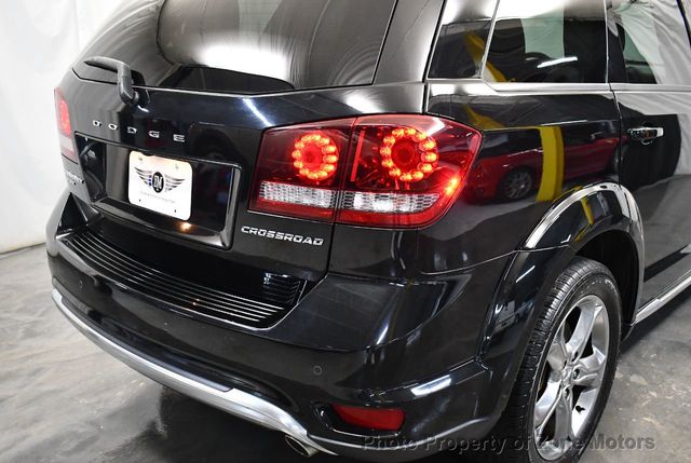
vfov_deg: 37.0
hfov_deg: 53.1
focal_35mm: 36
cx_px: 346
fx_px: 692
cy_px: 232
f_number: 3.5
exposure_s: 1/125
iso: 2800
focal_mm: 18
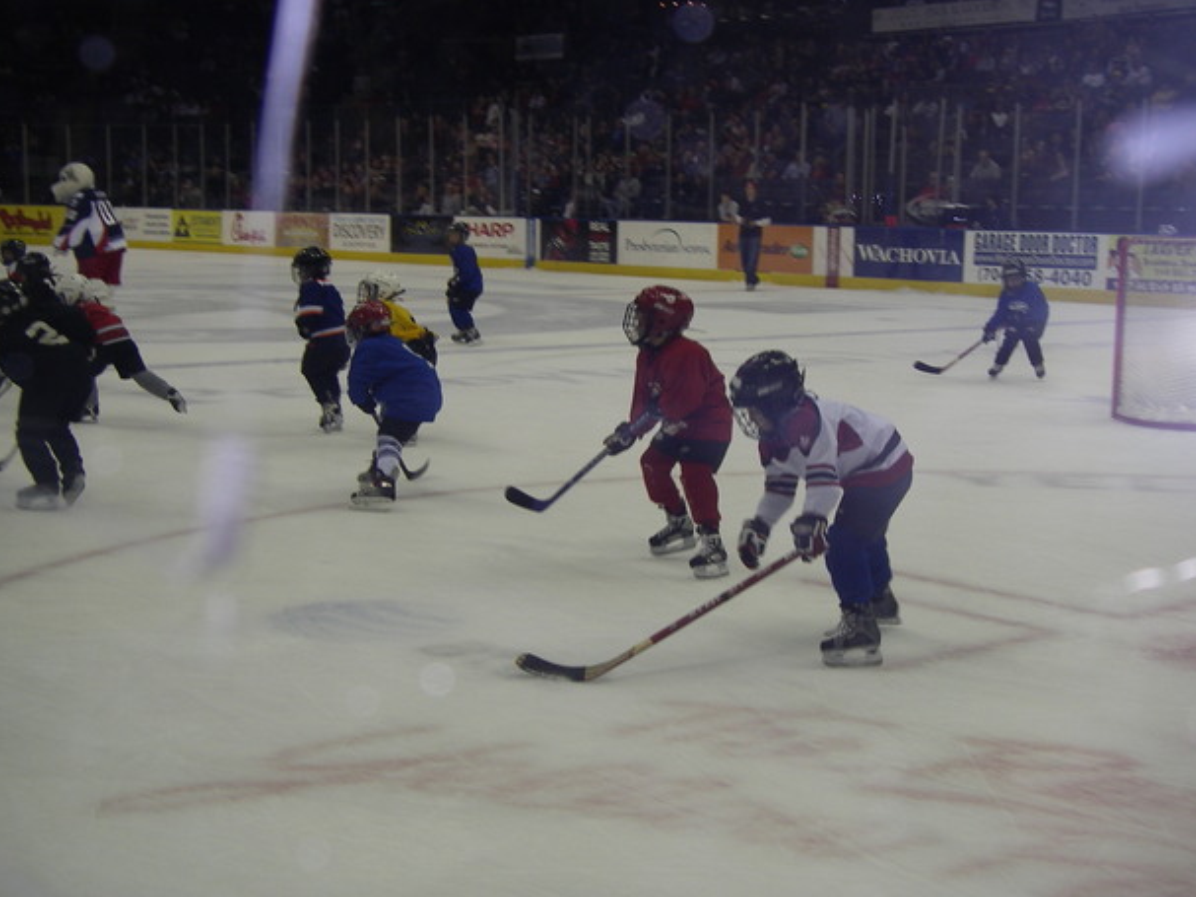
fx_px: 2004
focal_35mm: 58
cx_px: 623
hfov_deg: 33.2
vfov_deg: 25.2
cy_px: 455
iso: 80
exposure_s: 1/125
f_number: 3.6
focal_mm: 9.2
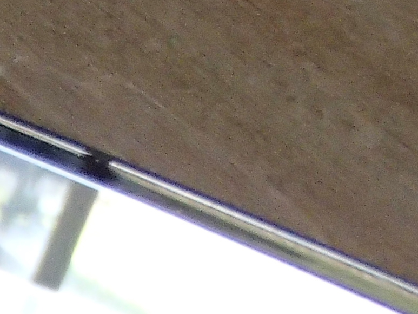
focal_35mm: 190
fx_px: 2295
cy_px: 515
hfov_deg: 9.6
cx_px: -476
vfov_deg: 7.6
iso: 800
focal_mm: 6.64
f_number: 4.7
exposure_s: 1/60
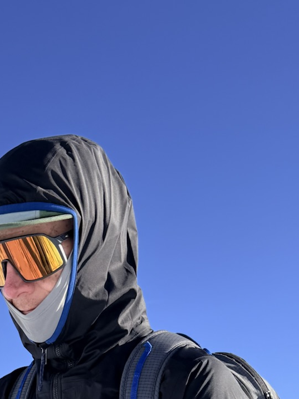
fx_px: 772
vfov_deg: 25.2
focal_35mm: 67
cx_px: 78
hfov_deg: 21.8
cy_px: 512
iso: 80
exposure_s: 1/7353
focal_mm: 6.76
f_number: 1.78
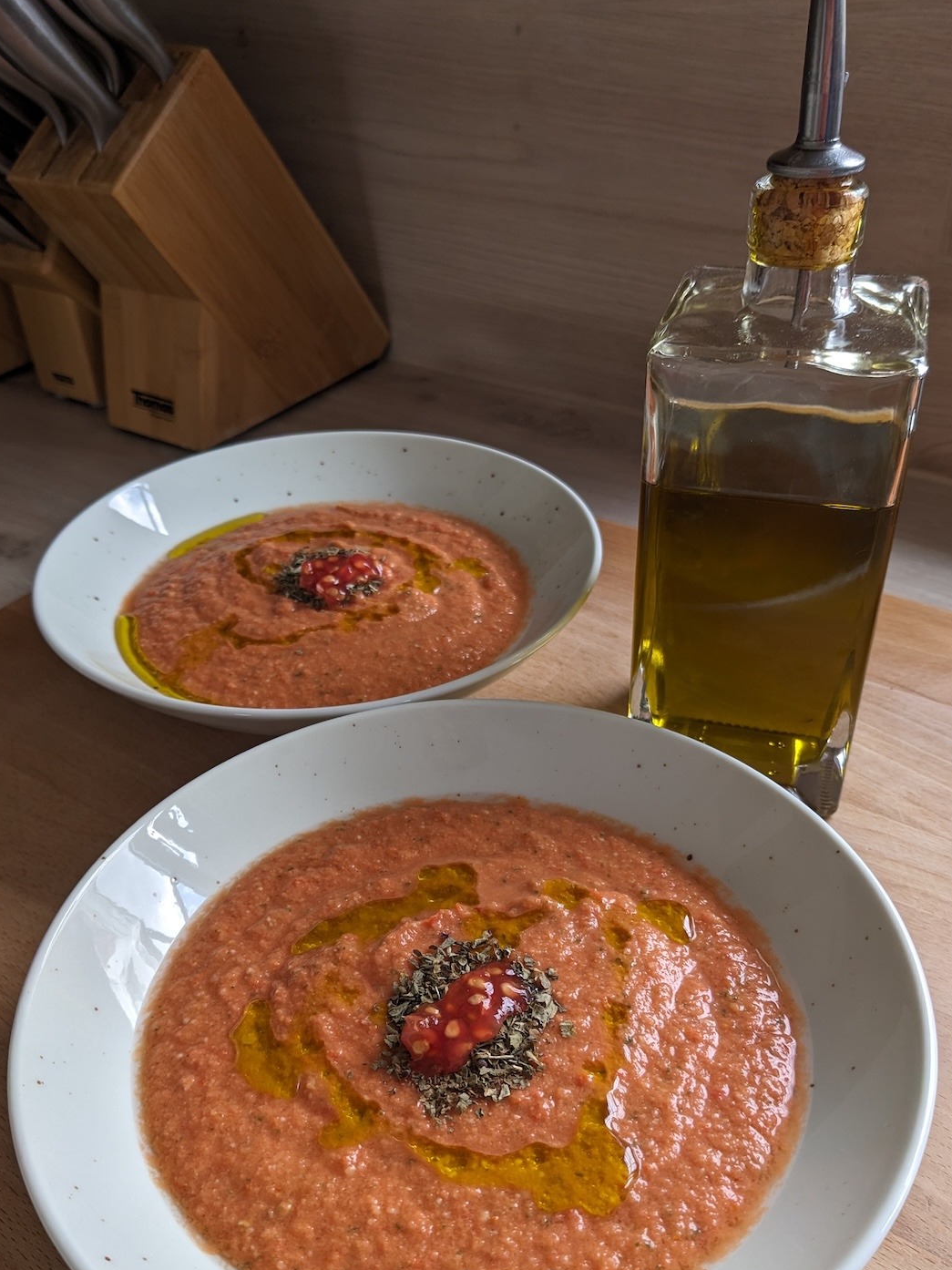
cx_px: 492
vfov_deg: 58.2
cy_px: 697
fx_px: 1137
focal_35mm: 31
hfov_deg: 45.4
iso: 64
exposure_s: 1/152
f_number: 1.73
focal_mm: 4.38
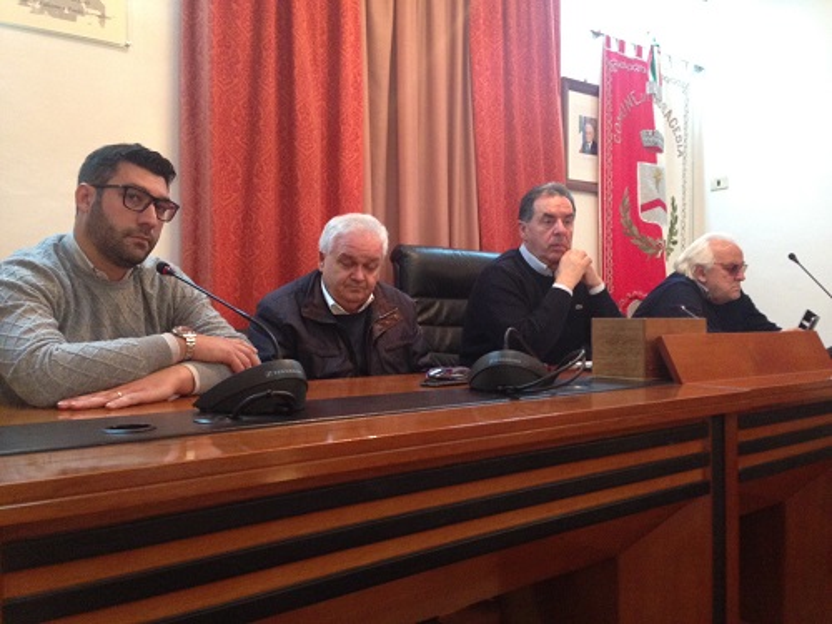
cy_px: 312
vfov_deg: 42.9
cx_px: 416
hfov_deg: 55.4
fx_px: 793
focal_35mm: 33
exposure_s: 1/15
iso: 320
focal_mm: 4.12
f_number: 2.4
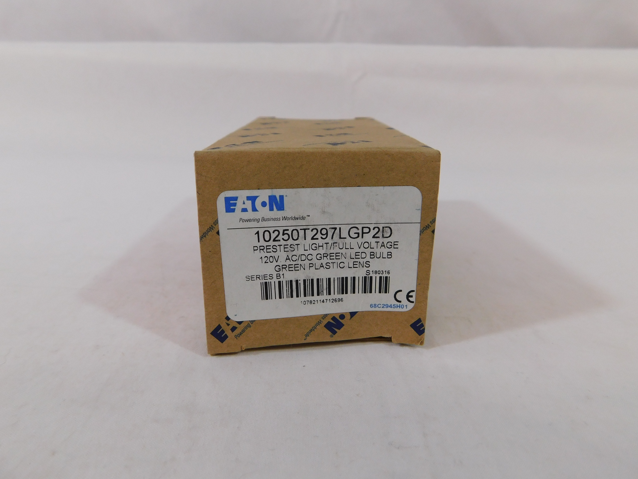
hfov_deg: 73.9
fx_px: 424
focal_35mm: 23
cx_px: 319
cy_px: 240
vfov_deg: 58.9
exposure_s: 1/30
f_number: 3
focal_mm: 4
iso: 180
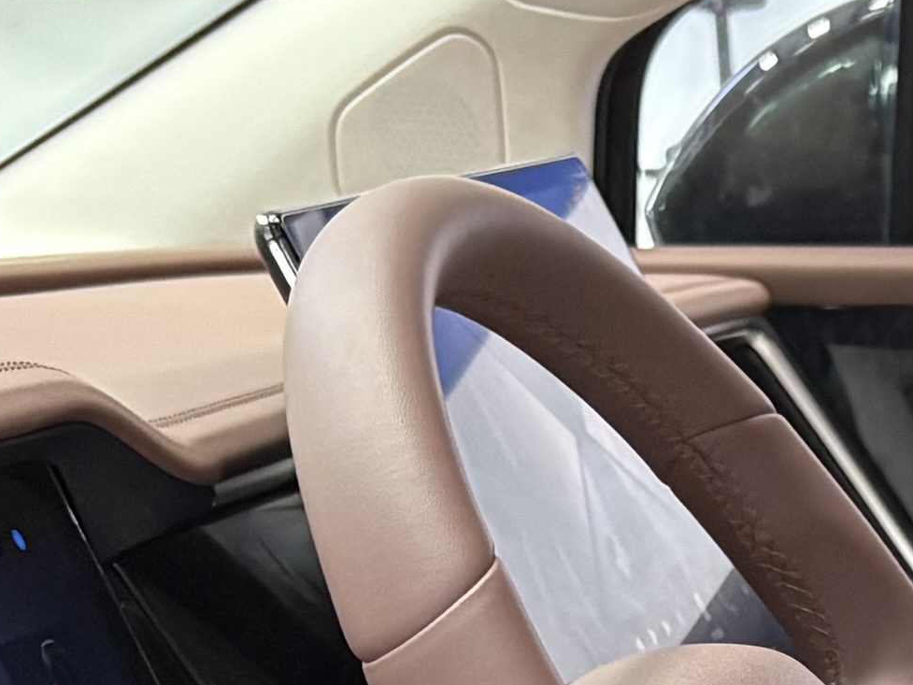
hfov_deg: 12.3
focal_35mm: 152
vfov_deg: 9.1
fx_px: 4010
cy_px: 1407
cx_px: 1400
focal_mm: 5.96
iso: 200
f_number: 1.6
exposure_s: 1/50
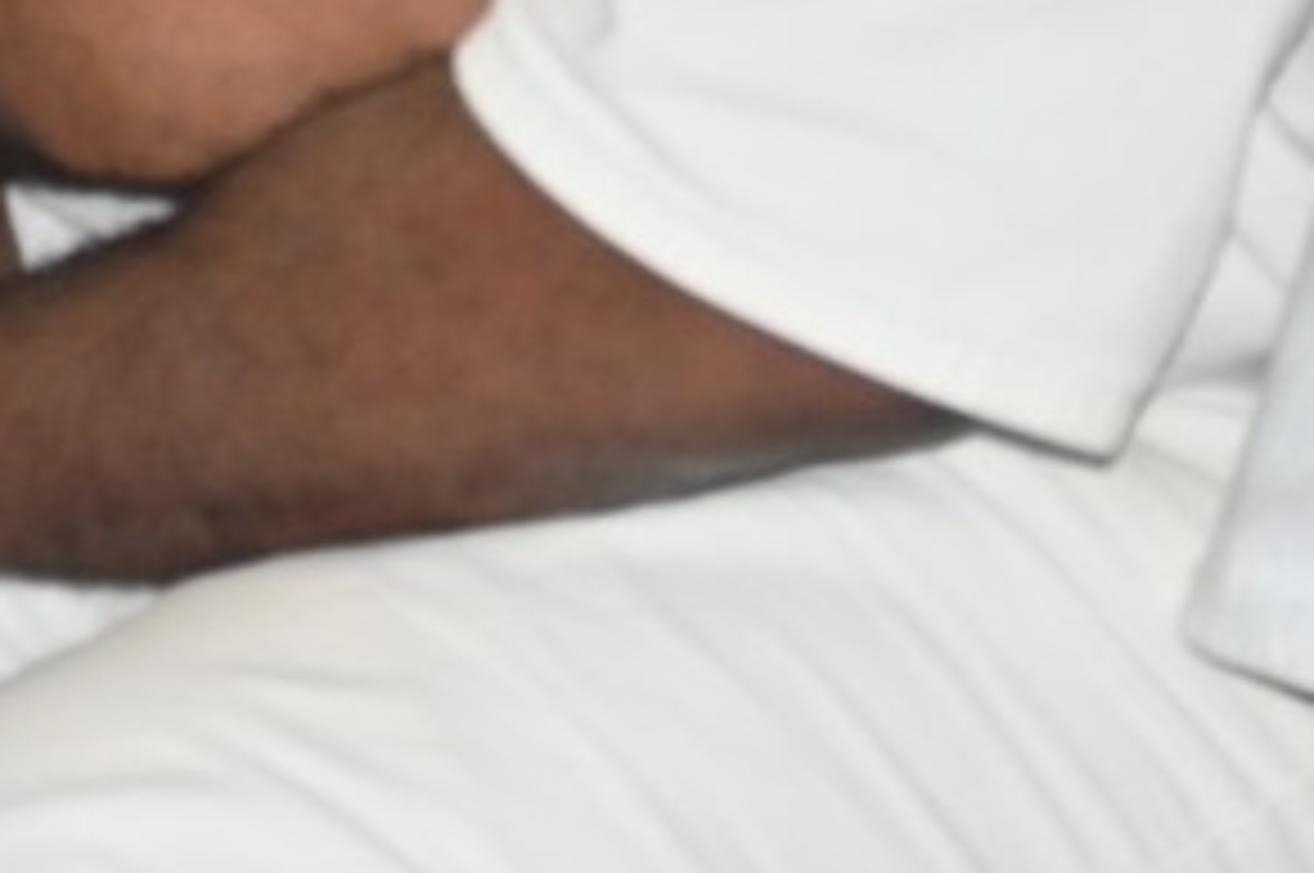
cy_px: -652
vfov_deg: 6.7
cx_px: 4
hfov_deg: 10.2
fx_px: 7292
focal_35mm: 200
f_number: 4.2
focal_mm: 24
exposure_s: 1/60
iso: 800
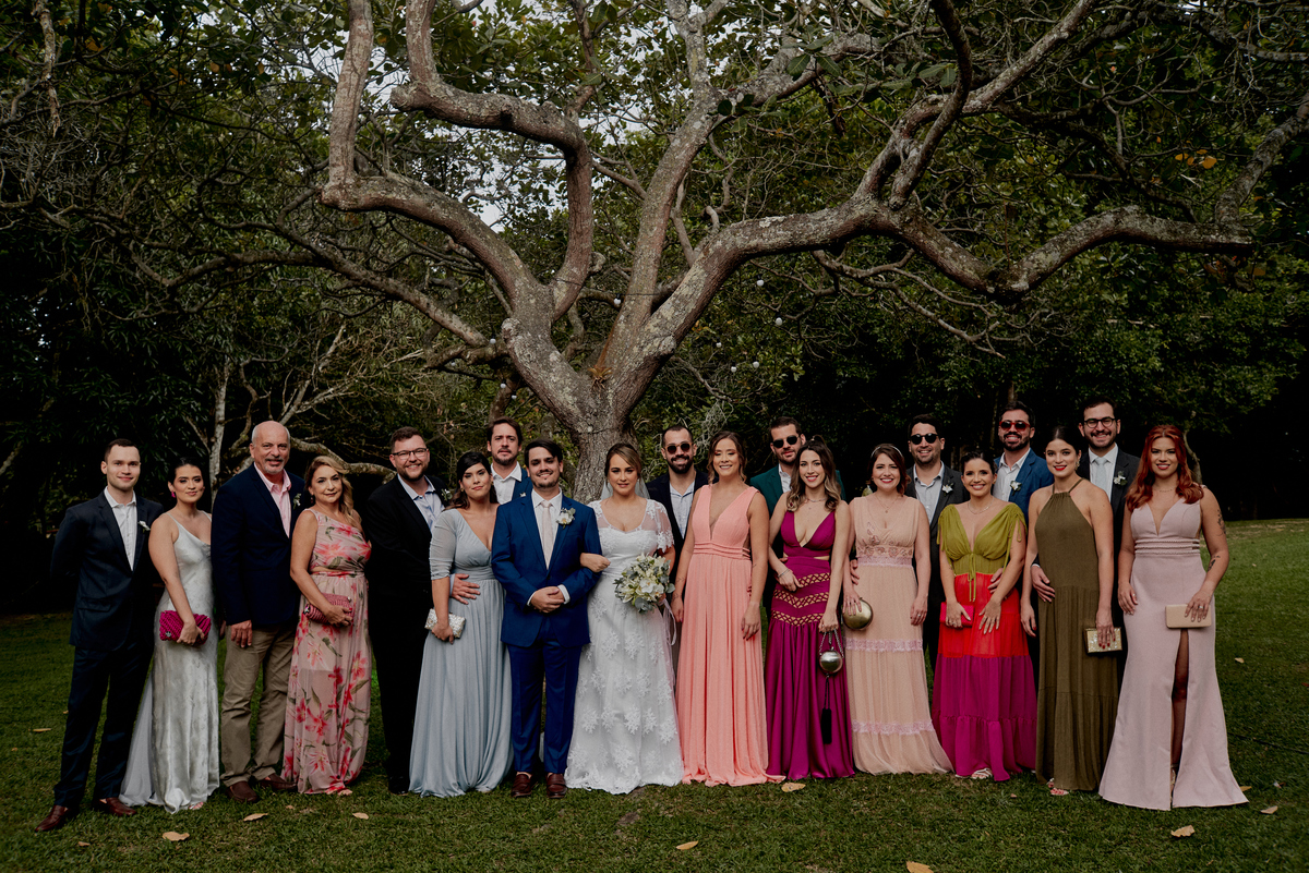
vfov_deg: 37.9
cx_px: 654
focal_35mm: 35
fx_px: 1273
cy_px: 436
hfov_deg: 54.4
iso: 200
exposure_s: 1/200
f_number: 5
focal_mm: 35
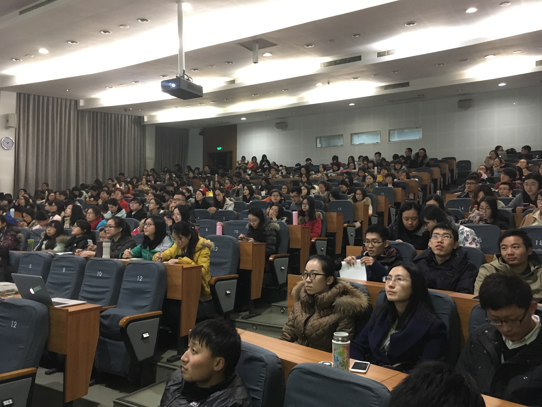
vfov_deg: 48.2
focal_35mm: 29
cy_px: 204
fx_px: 454
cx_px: 271
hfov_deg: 61.7
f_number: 2.2
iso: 400
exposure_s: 1/17
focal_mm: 4.15
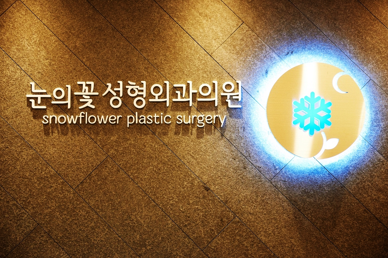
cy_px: 130
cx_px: 193
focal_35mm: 63
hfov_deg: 31.9
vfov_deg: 21.6
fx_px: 679
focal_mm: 62
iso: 1250
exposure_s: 1/125
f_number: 3.2
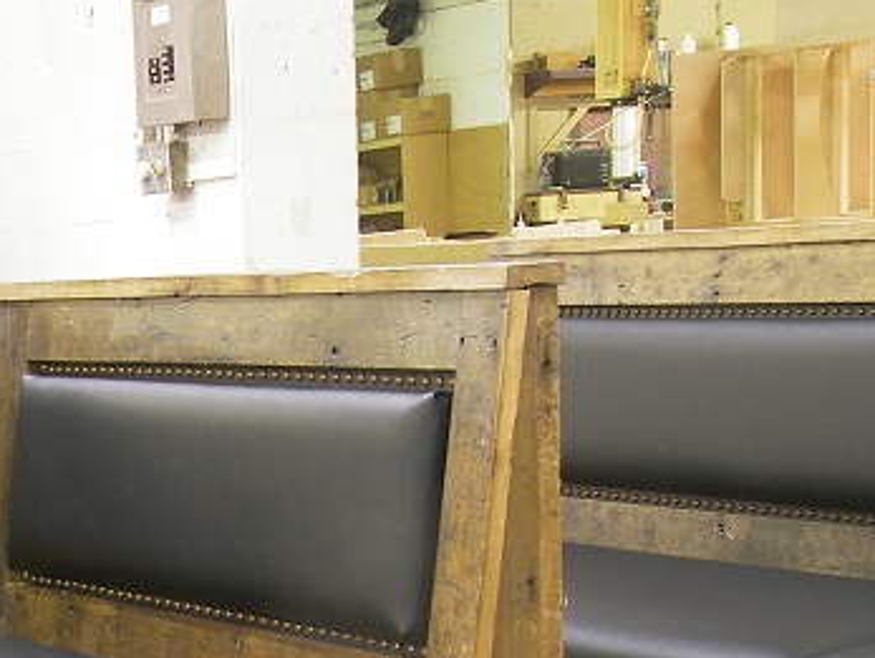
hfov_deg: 15.9
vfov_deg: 12.1
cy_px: 900
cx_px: -240
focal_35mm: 118
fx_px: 2986
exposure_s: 1/3.2
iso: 100
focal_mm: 8.5
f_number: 3.2
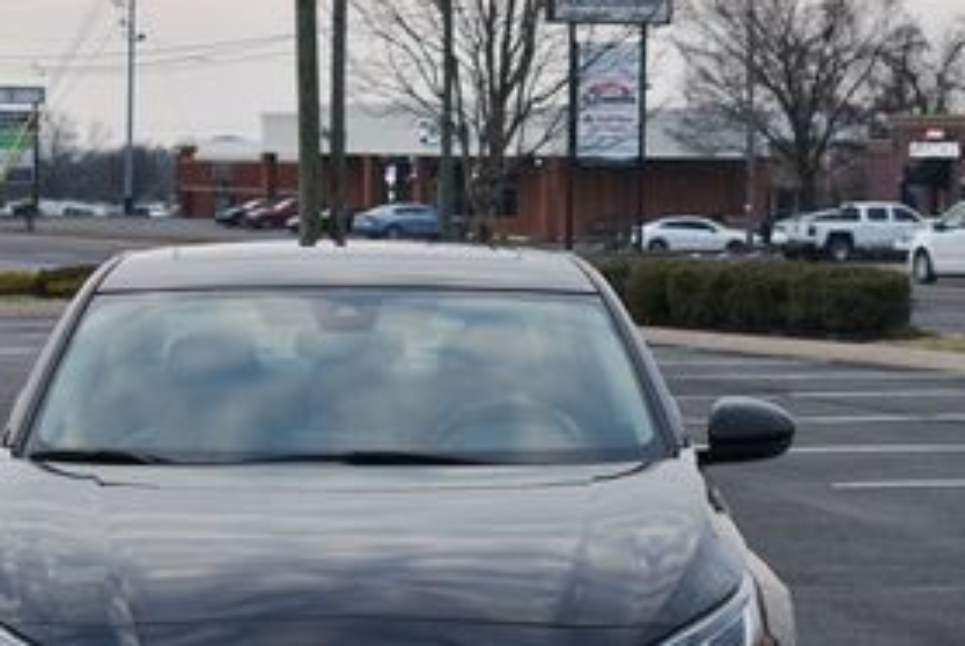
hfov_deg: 14.8
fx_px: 3703
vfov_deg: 10.0
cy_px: 391
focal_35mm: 138
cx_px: 382
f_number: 5.6
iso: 250
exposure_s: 1/250
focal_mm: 40
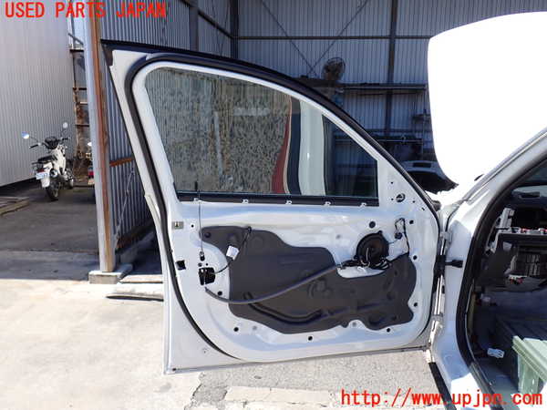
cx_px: 274
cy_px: 205
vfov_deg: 46.8
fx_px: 474
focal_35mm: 30
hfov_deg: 60.0
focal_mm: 5.4
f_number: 3.2
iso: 100
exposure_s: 1/500
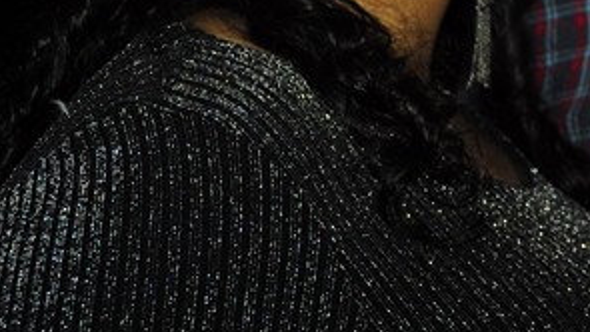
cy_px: -118
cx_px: 662
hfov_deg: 14.1
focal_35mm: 149
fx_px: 2331
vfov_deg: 8.0
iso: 400
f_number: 4.5
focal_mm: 28
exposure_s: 1/60
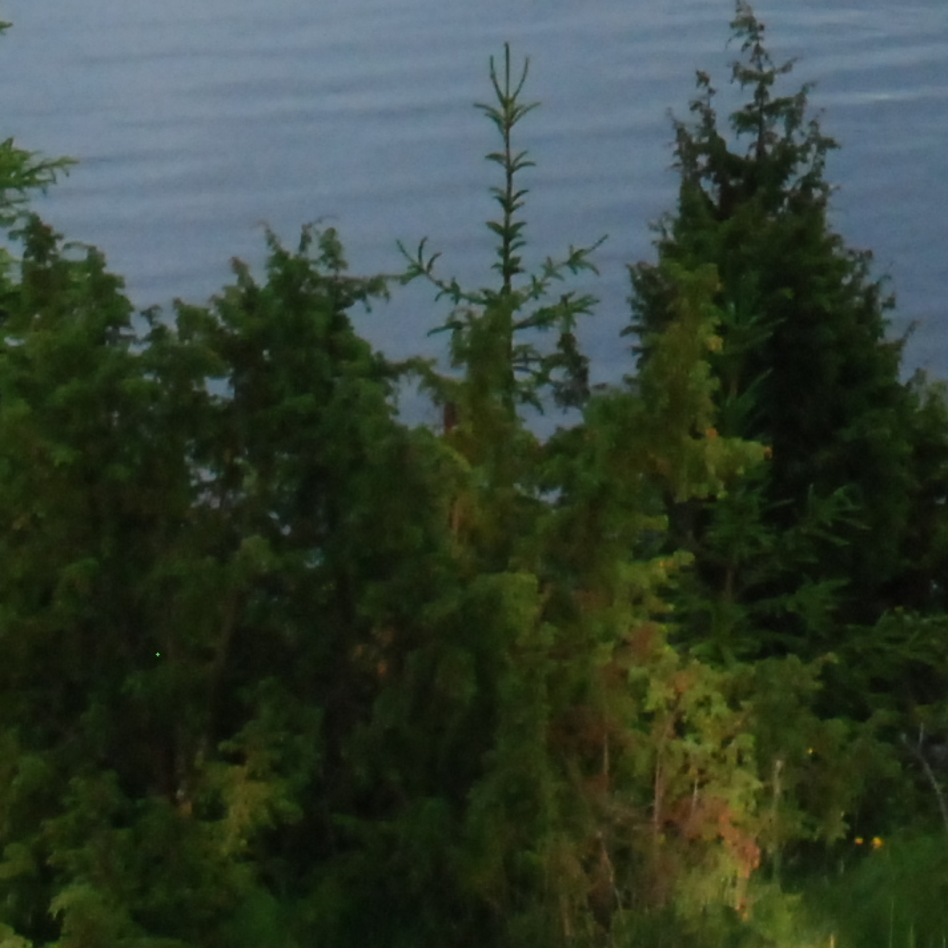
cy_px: -772
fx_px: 6237
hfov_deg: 8.4
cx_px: 1619
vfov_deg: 8.4
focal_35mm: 201
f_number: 10
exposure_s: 1/125
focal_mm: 29
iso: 1000
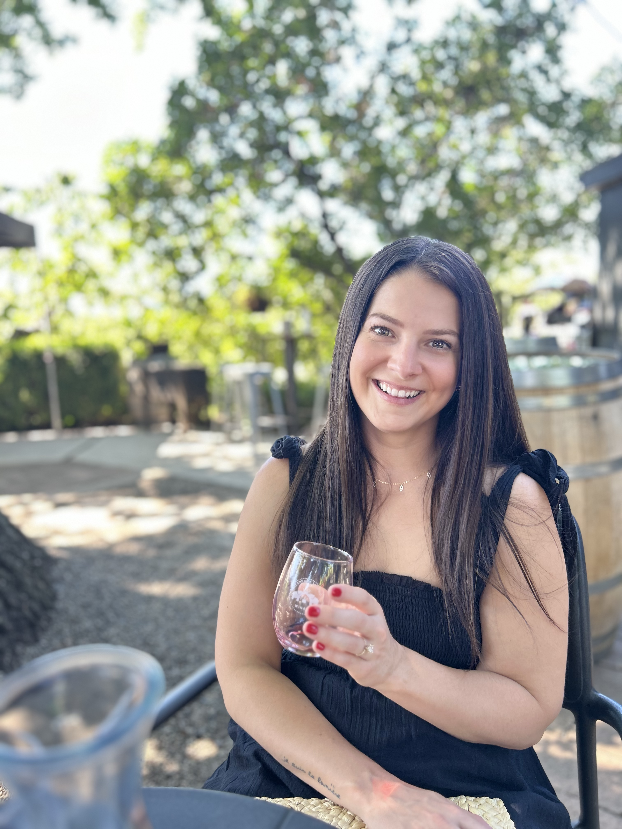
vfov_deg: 67.3
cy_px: 414
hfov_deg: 53.1
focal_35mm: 26
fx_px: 623
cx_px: 311
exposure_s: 1/121
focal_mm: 5.7
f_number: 1.5
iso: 100
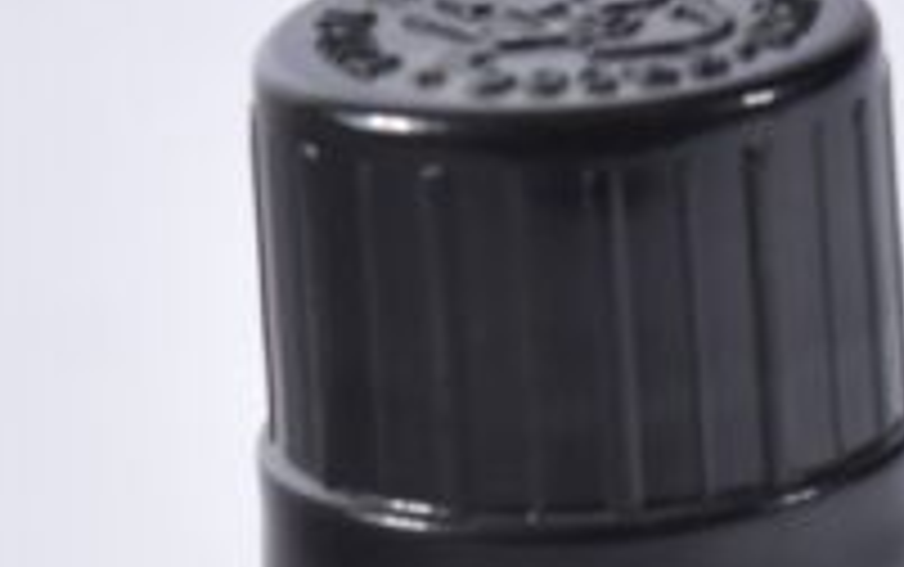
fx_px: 12354
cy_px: 1359
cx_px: 846
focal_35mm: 501
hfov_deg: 4.2
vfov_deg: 2.6
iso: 640
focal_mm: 55
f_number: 5.6
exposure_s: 1/40
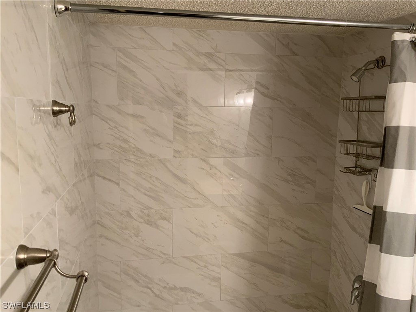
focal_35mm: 29
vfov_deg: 48.2
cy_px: 156
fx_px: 349
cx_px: 208
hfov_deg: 61.7
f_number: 1.8
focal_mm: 3
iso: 80
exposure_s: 1/60
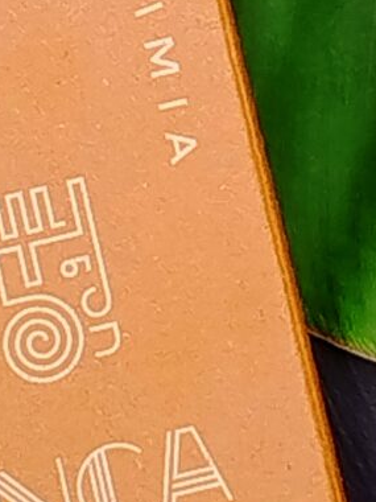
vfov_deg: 6.1
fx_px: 4678
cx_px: 492
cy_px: -135
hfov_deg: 4.6
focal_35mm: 323
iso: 50
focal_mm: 5.31
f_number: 1.7
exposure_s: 1/543
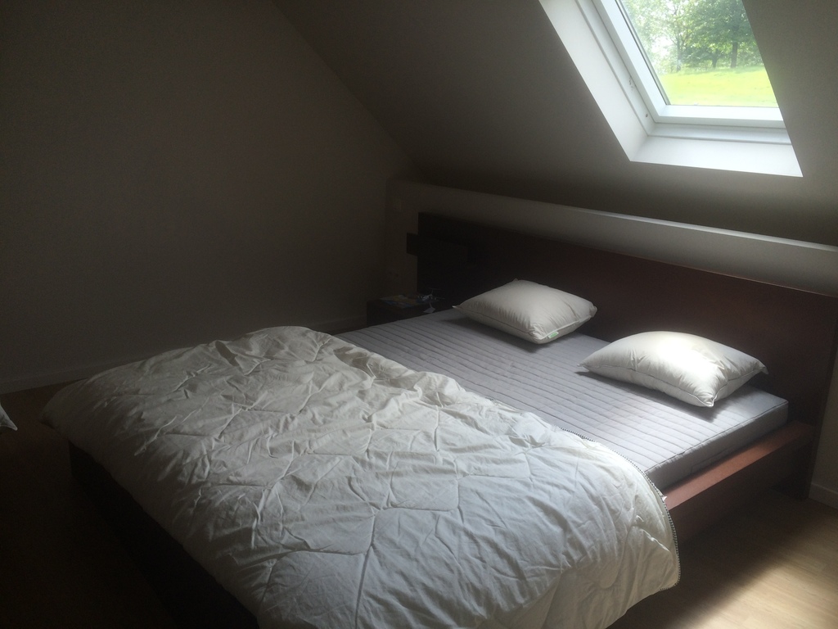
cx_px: 419
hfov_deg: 61.7
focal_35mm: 29
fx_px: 702
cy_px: 314
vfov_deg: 48.2
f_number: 2.2
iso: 32
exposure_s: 1/289
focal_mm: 4.15
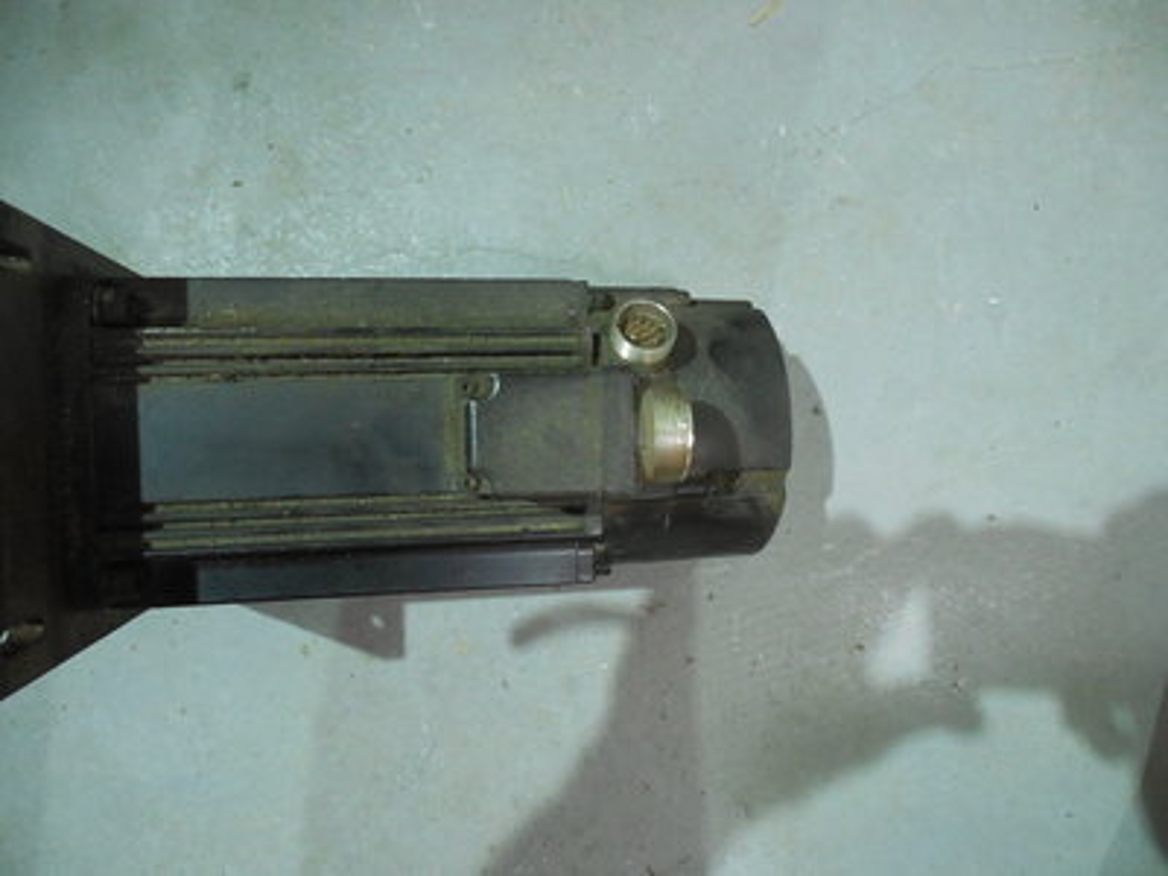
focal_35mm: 25
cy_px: 438
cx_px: 584
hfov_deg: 69.4
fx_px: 844
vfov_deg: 54.9
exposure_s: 1/15
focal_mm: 4.5
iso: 800
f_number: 3.3
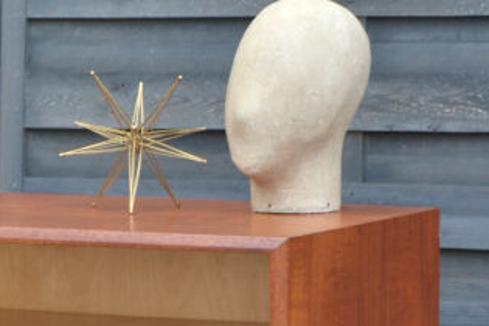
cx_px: -64
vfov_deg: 6.9
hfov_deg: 10.3
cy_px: 329
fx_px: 2676
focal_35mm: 197
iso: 280
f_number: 5.3
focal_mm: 46
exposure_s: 1/125
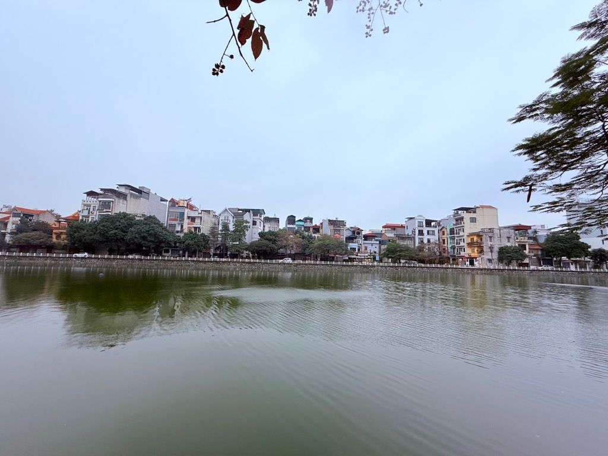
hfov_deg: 102.1
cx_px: 304
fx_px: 246
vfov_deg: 85.7
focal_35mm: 14
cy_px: 228
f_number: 2.2
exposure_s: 1/1017
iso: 50
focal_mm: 2.22
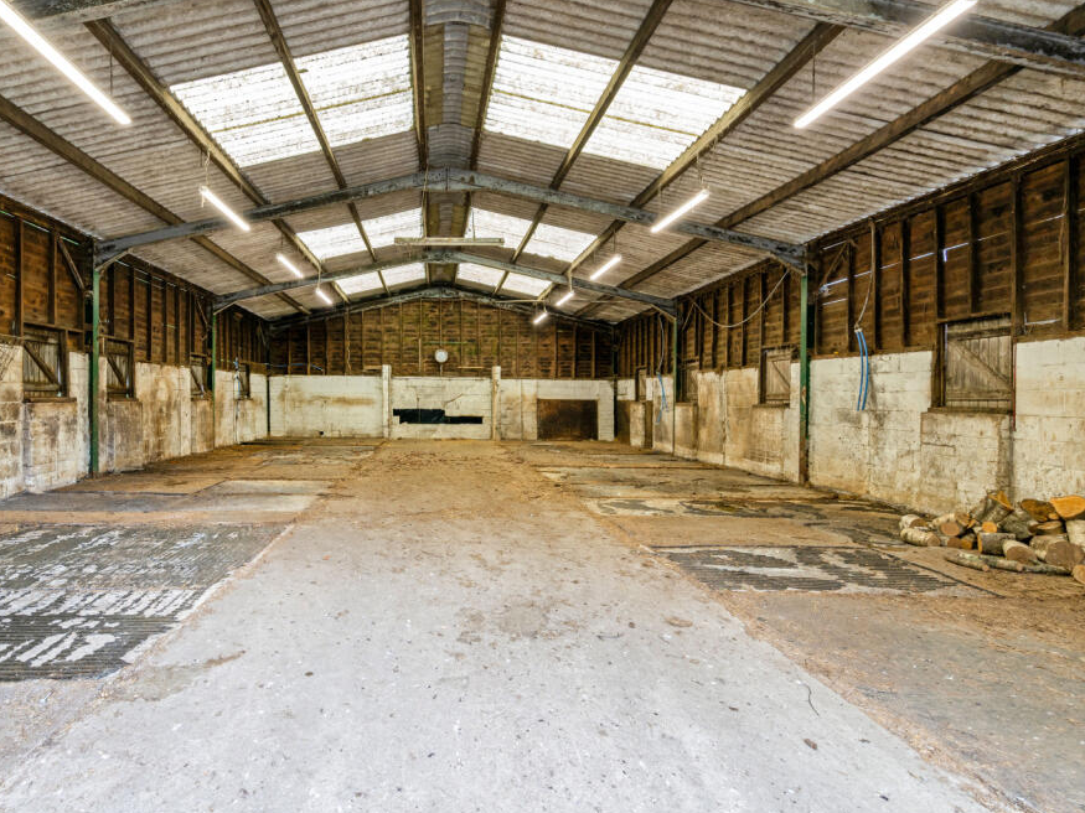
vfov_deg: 71.6
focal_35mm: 18
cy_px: 408
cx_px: 451
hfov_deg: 87.0
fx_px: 564
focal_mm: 16
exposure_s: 1/8
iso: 400
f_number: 11
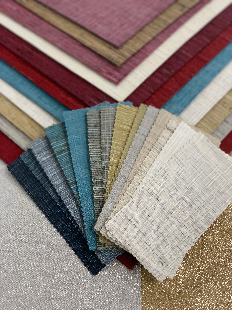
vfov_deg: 36.8
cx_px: 116
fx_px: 465
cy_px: 155
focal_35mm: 52
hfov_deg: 28.0
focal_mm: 6
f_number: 2.4
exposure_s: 1/60
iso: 100
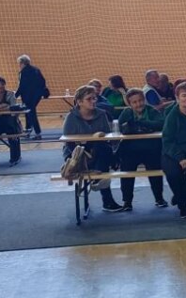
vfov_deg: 15.0
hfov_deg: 8.7
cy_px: 118
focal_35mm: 139
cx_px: 426
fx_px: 1128
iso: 64
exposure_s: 1/100
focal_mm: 5.52
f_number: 1.95
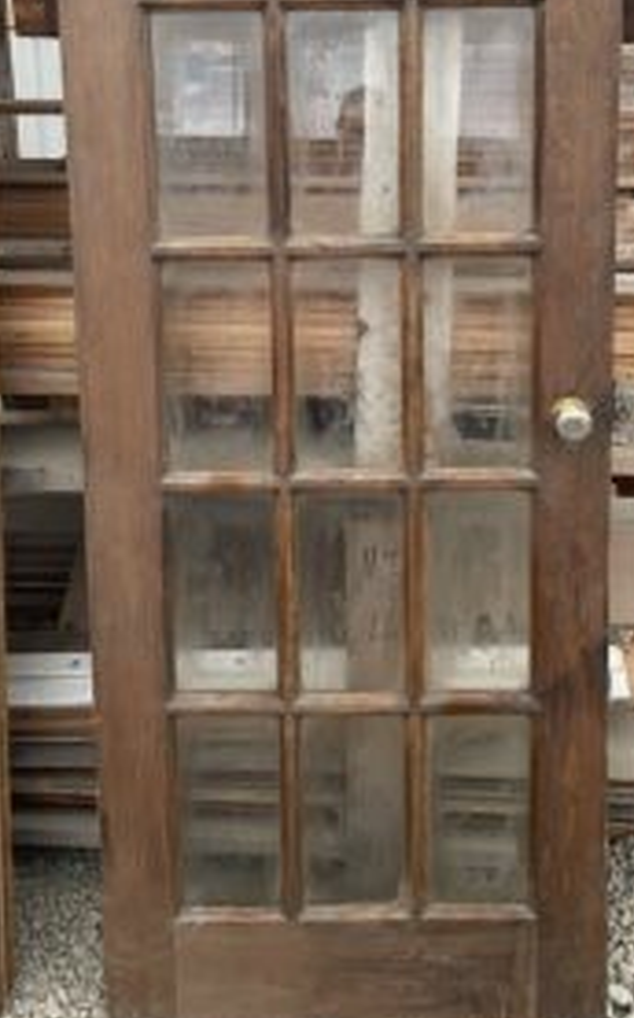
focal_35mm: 40
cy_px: 336
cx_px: 361
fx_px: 1108
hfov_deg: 31.9
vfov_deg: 48.4
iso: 125
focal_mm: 4.2
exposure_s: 1/77
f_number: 1.6
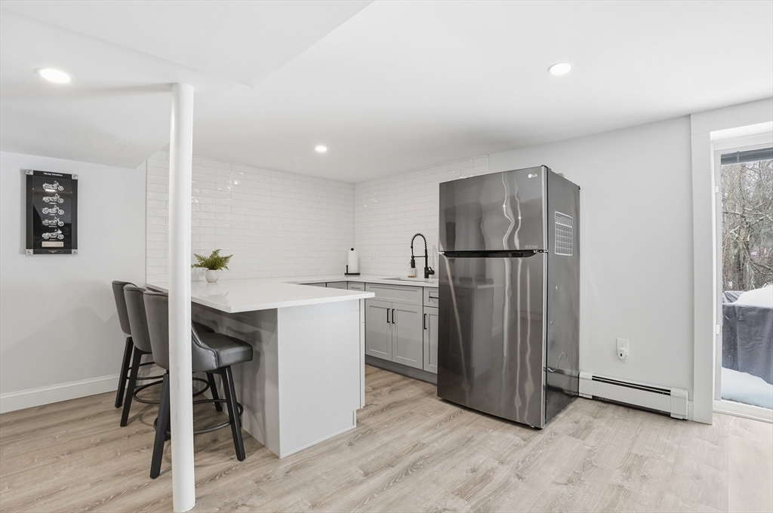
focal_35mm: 16
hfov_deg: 96.8
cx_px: 386
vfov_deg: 73.6
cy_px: 256
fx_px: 343
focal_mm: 16
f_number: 7.1
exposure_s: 1/125
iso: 800
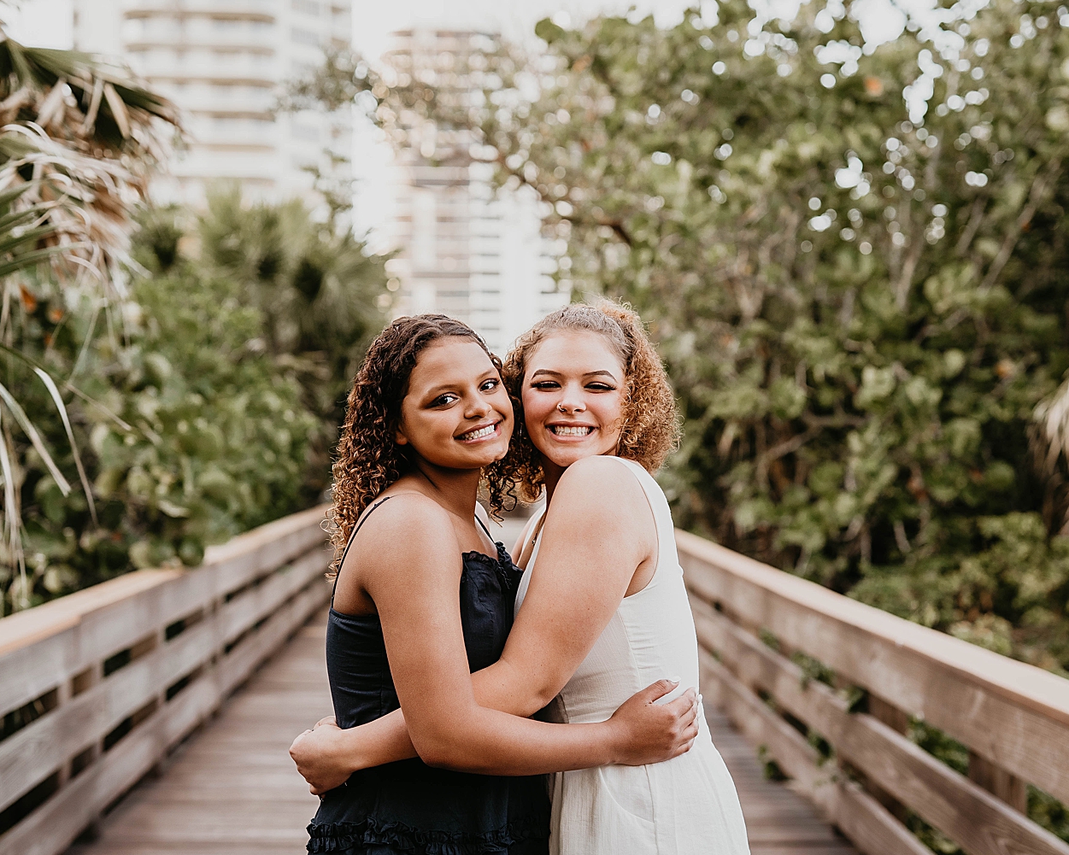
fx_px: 1898
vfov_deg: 25.4
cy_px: 442
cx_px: 486
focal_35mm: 60
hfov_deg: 31.4
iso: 320
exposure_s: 1/250
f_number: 2.5
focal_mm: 50
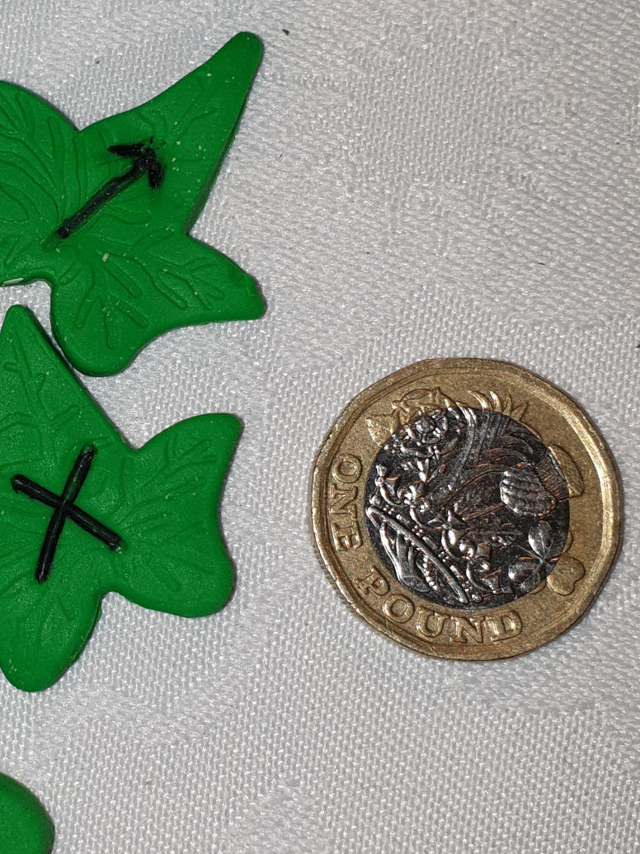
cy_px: 369
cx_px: -53
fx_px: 1652
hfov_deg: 20.9
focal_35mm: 67
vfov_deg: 28.9
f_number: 2.4
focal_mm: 4.3
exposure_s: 1/516
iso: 50
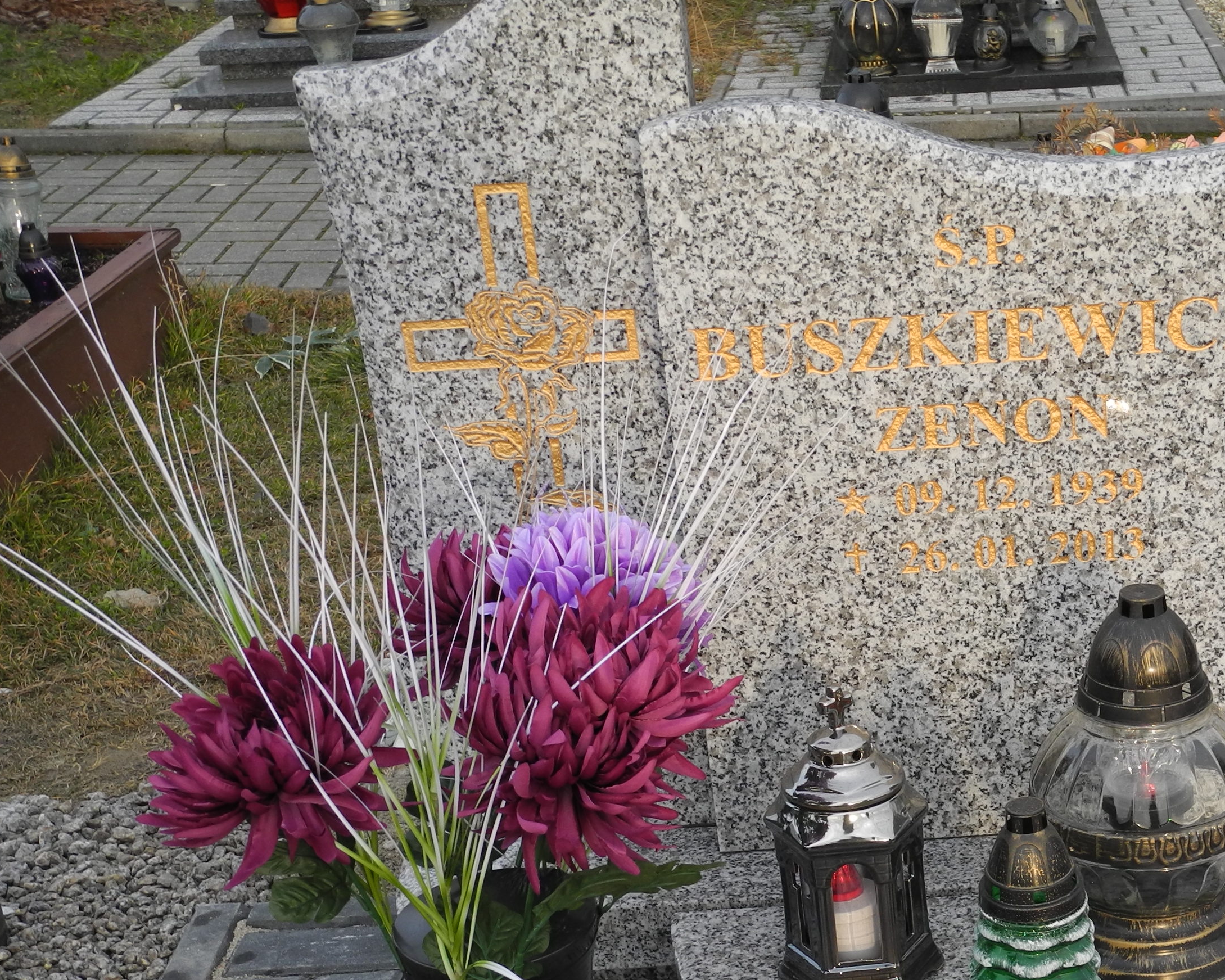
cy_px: 765
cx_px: 983
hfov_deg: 27.7
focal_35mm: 67
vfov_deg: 22.5
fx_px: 2429
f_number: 3.2
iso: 100
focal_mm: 8.8
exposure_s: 1/200
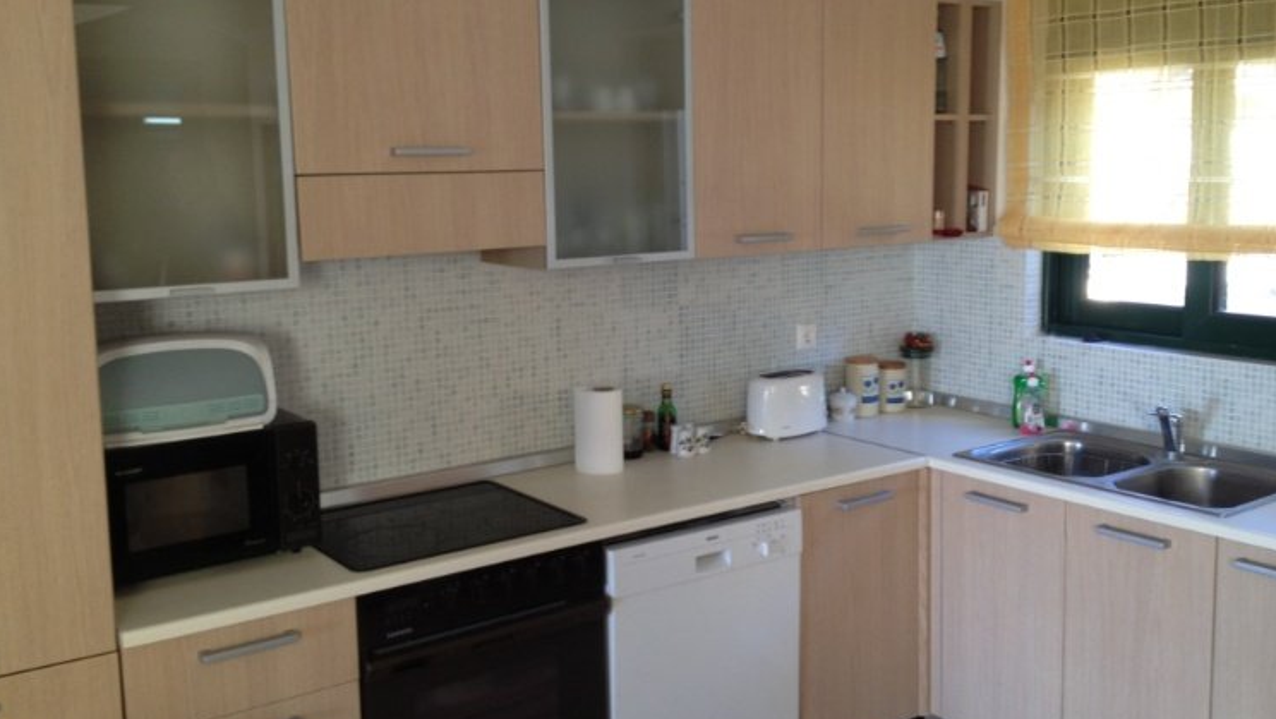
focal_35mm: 41
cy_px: 319
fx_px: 1388
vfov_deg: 29.0
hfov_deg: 49.4
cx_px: 677
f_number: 2.4
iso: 64
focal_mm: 4.28
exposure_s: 1/20
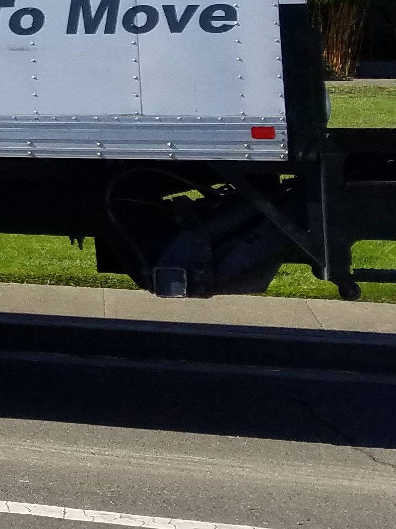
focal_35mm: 100
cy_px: -142
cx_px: -554
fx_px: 1525
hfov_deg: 12.0
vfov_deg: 18.4
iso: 50
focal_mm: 4.2
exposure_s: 1/3024
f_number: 1.7
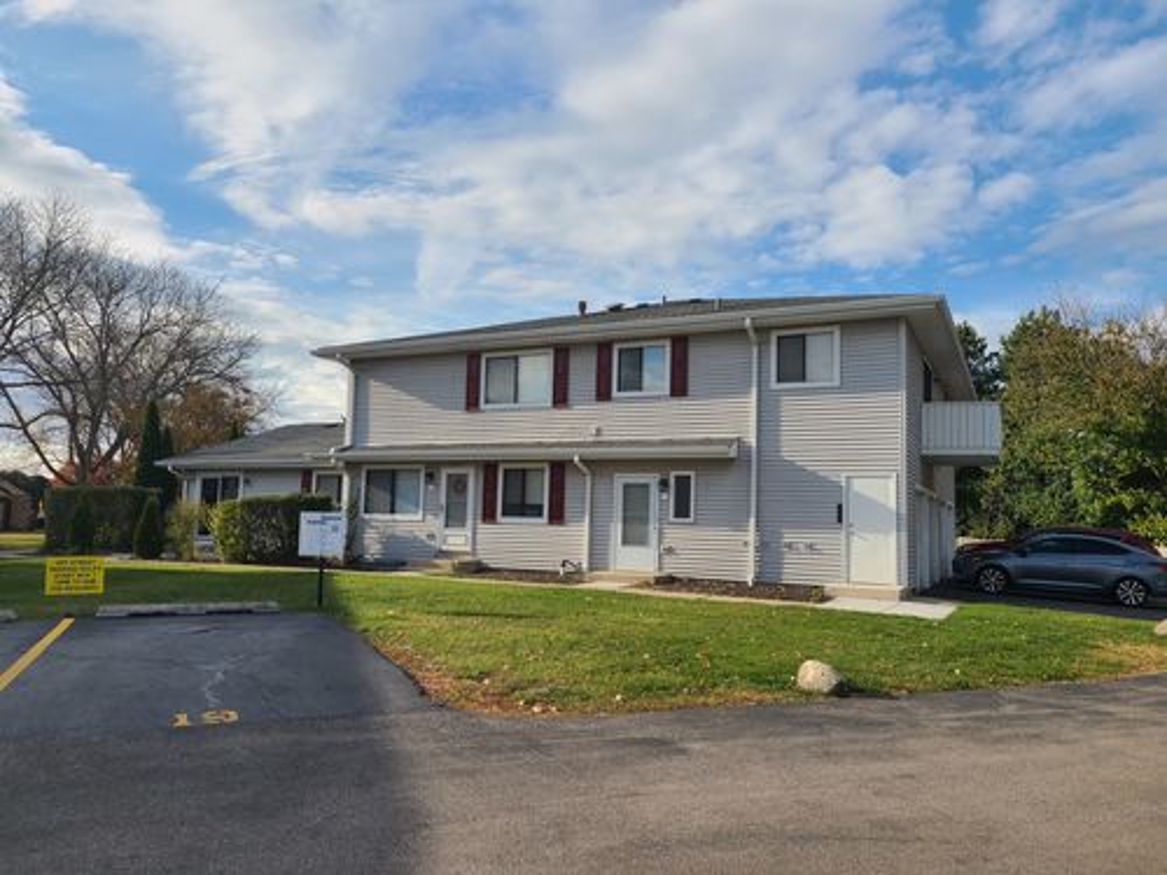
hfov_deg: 67.3
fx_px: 877
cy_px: 438
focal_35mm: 26
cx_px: 584
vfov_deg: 53.1
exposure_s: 1/1874
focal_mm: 5.4
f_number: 1.8
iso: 40
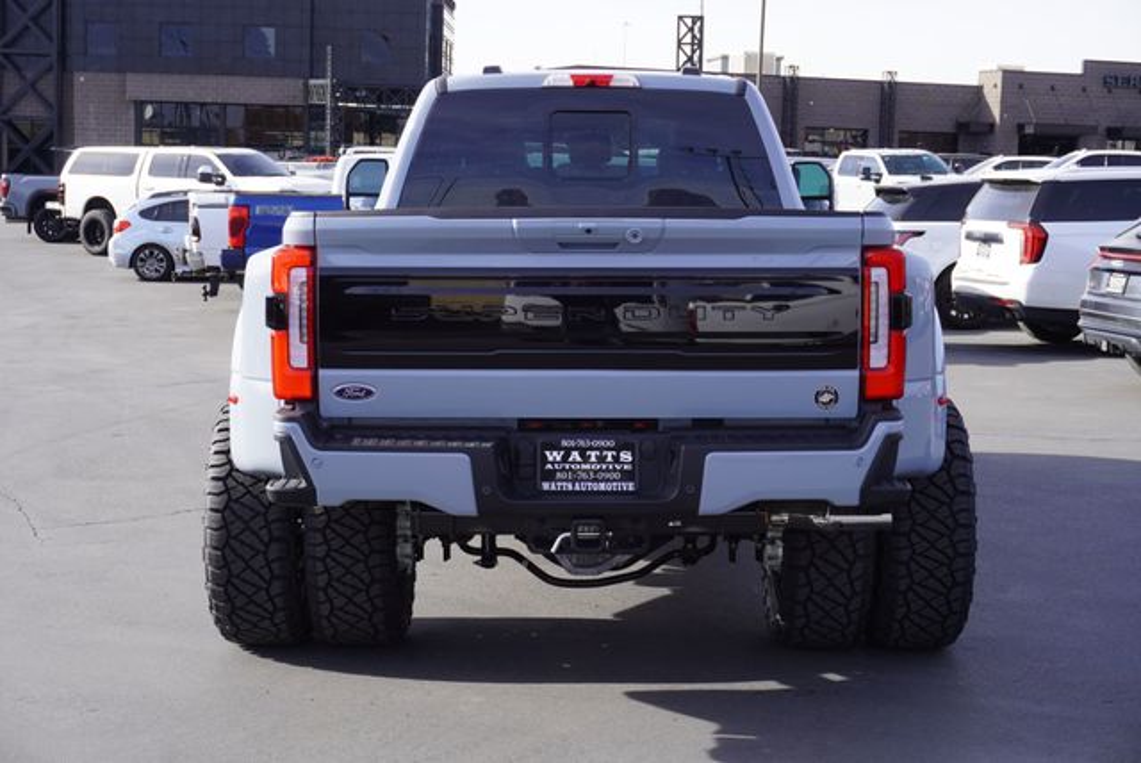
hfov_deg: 35.0
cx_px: 570
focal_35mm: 57
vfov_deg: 23.8
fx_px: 1808
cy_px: 382
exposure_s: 1/100
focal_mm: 38
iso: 100
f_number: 8
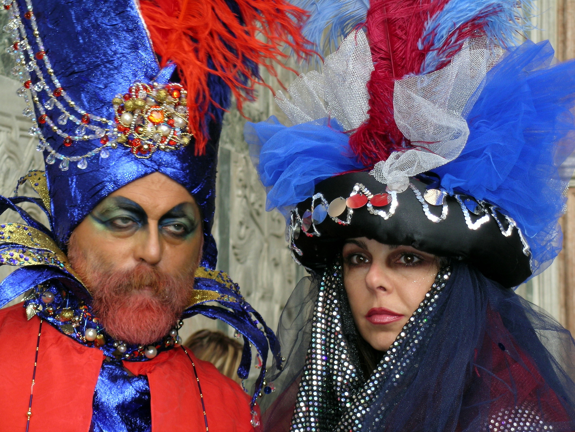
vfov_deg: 12.8
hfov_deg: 17.0
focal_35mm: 116
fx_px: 1927
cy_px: 216
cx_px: 288
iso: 50
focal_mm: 24
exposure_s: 1/60.3
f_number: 4.6
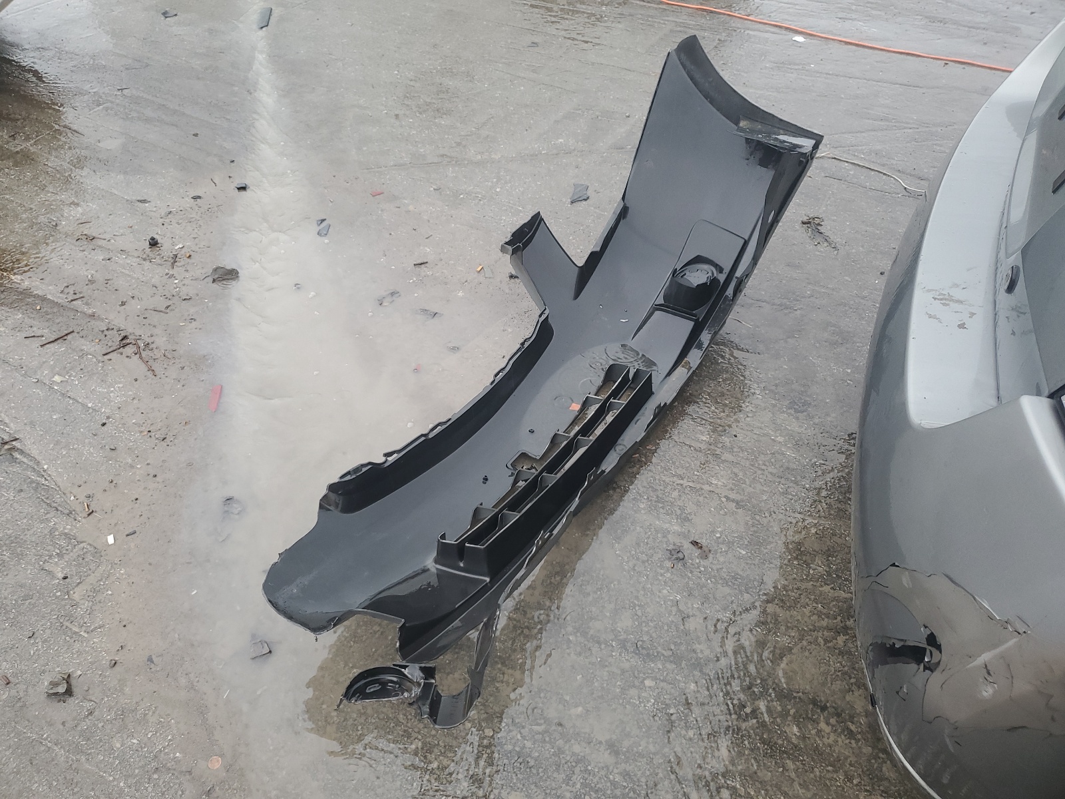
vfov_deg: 53.1
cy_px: 400
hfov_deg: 67.3
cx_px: 532
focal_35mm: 26
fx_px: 800
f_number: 1.5
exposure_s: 1/60.2
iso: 58
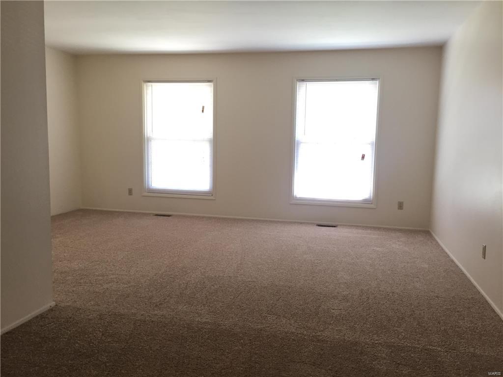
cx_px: 252
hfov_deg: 61.7
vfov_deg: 48.2
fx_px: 421
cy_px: 188
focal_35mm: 29
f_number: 2.2
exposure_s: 1/30
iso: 50
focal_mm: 4.15
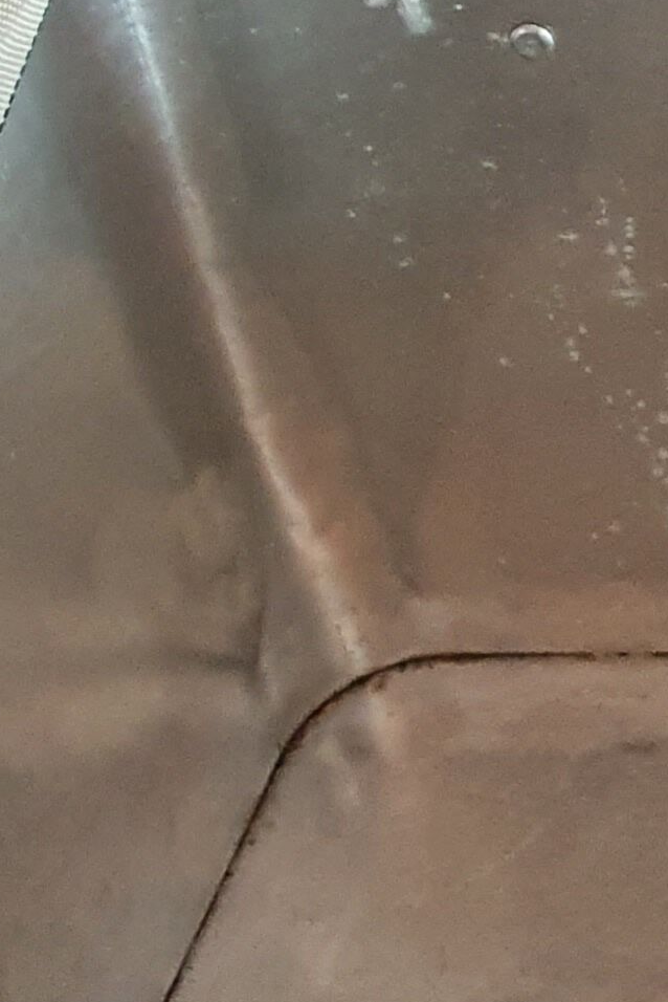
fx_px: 3170
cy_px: -307
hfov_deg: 10.6
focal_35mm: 114
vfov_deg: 16.9
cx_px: 1499
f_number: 1.5
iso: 500
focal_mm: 4.32
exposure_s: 1/50
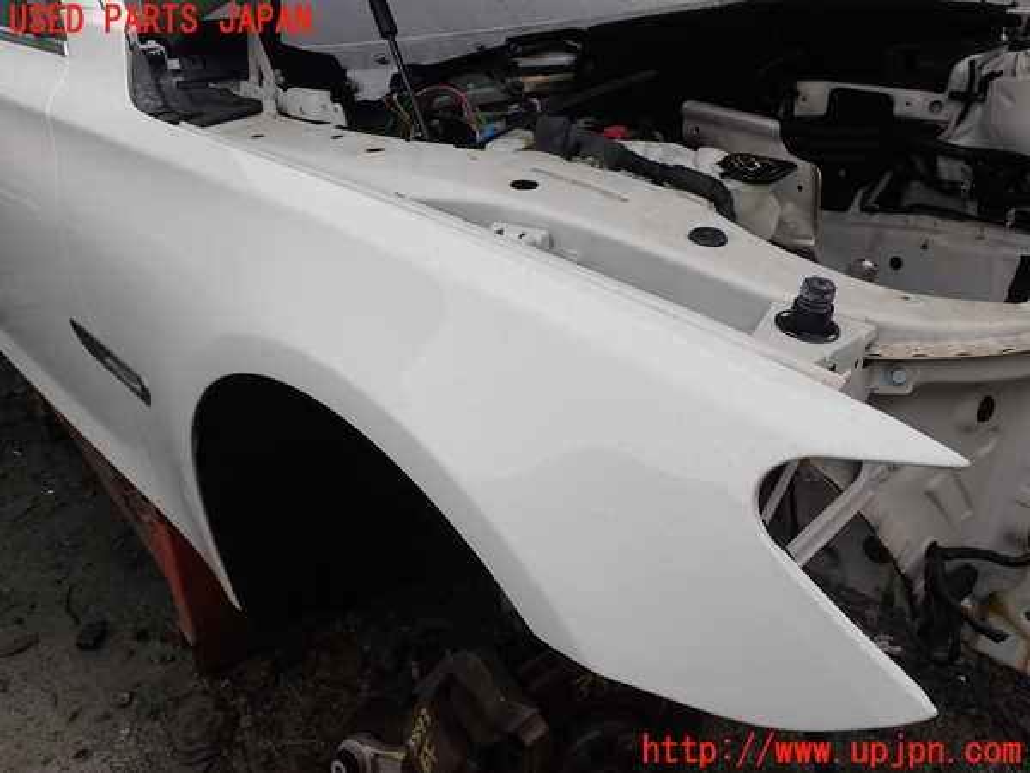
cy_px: 386
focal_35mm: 30
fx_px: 893
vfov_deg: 46.8
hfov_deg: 60.0
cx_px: 515
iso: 100
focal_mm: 5.4
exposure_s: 1/250
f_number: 3.2
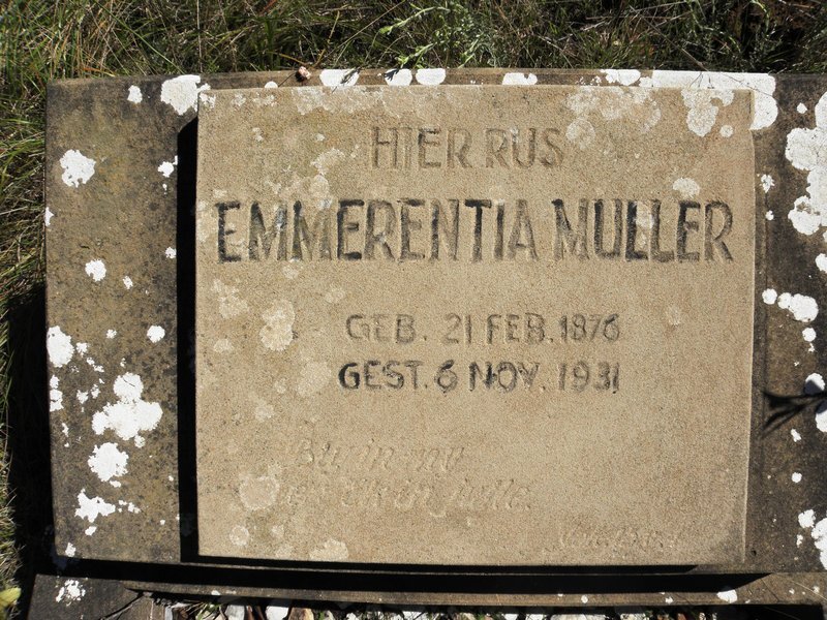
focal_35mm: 26
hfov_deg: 67.3
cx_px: 414
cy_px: 310
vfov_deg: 53.1
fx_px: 621
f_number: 5.6
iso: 64
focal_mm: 4.6
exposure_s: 1/500
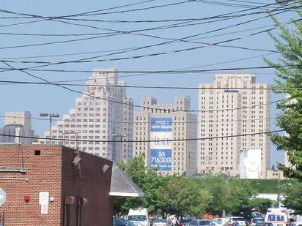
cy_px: 107
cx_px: 132
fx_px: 1745
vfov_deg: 7.4
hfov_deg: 9.9
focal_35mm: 200
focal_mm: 18.3
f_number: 7.1
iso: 80
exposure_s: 1/250
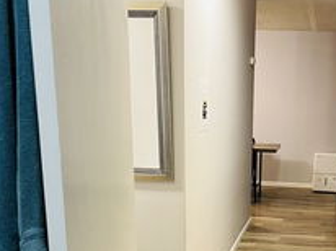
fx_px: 524
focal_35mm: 54
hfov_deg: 34.6
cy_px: 244
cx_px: 263
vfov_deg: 25.8
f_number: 1.5
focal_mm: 5.7
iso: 200
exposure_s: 1/60
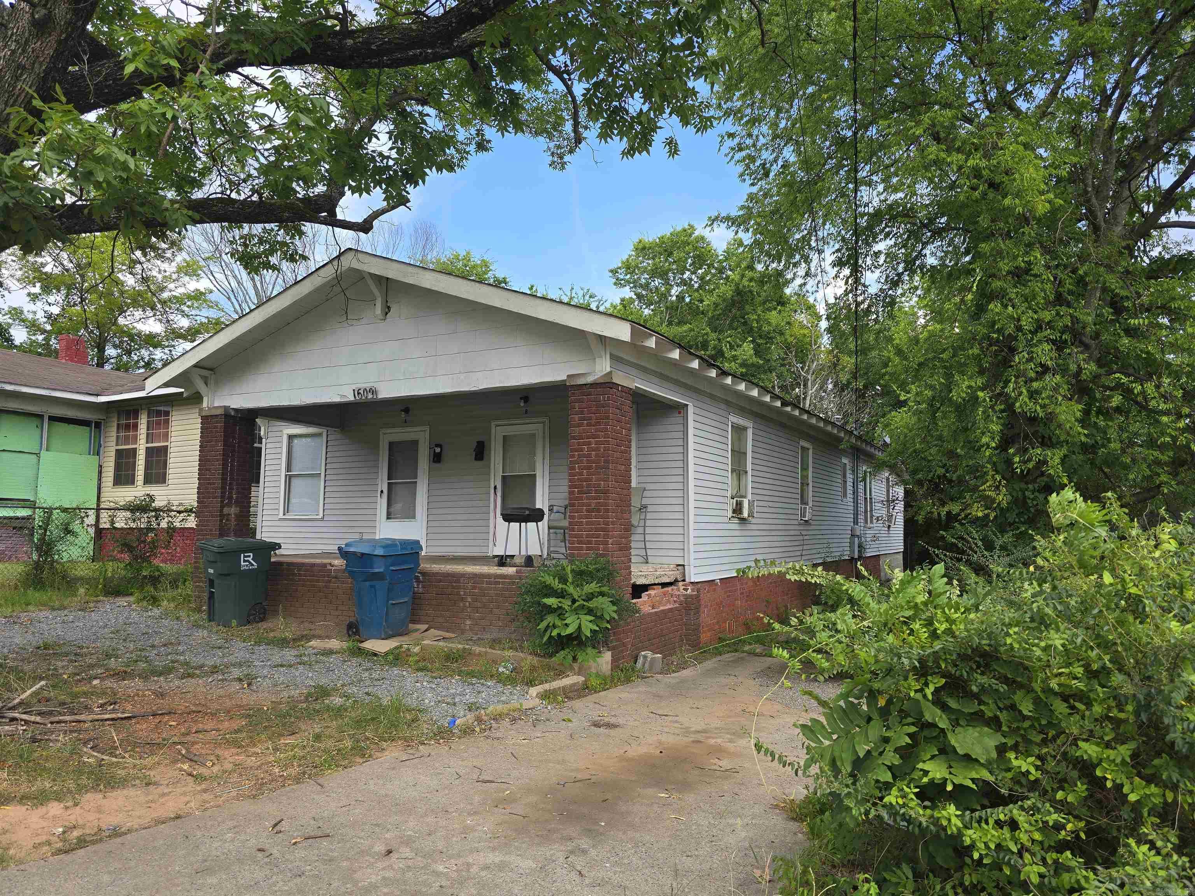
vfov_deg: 58.9
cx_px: 598
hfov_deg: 73.9
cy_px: 448
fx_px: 794
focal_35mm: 23
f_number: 1.7
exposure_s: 1/220
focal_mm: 6.3
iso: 12
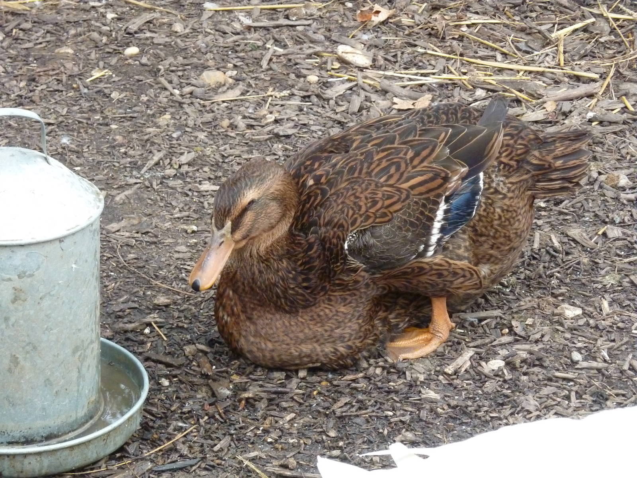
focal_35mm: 182
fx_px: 3349
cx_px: 318
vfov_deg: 8.2
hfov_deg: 10.9
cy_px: 239
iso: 640
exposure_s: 1/125
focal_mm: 29.9
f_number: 4.5
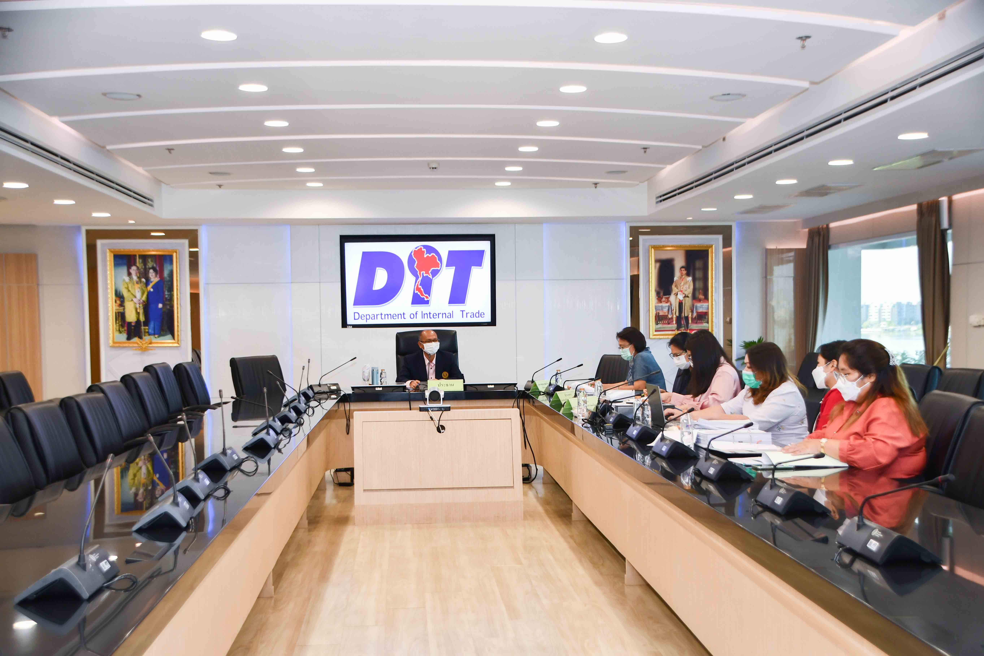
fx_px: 1312
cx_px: 492
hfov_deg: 41.1
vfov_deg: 28.1
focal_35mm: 48
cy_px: 328
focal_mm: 32
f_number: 4.2
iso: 320
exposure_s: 1/60
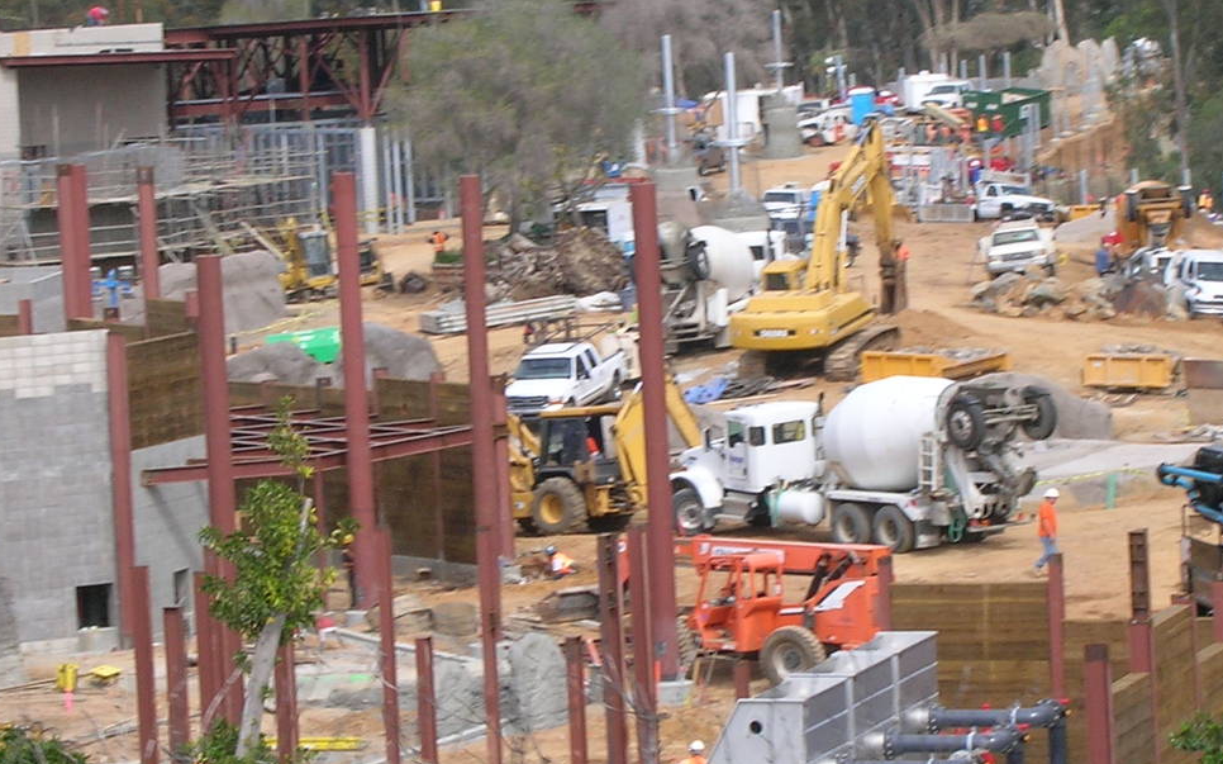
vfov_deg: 7.3
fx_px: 5964
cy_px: 443
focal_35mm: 179
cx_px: 675
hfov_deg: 11.7
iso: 50
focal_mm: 17.1
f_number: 8.2
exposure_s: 1/110
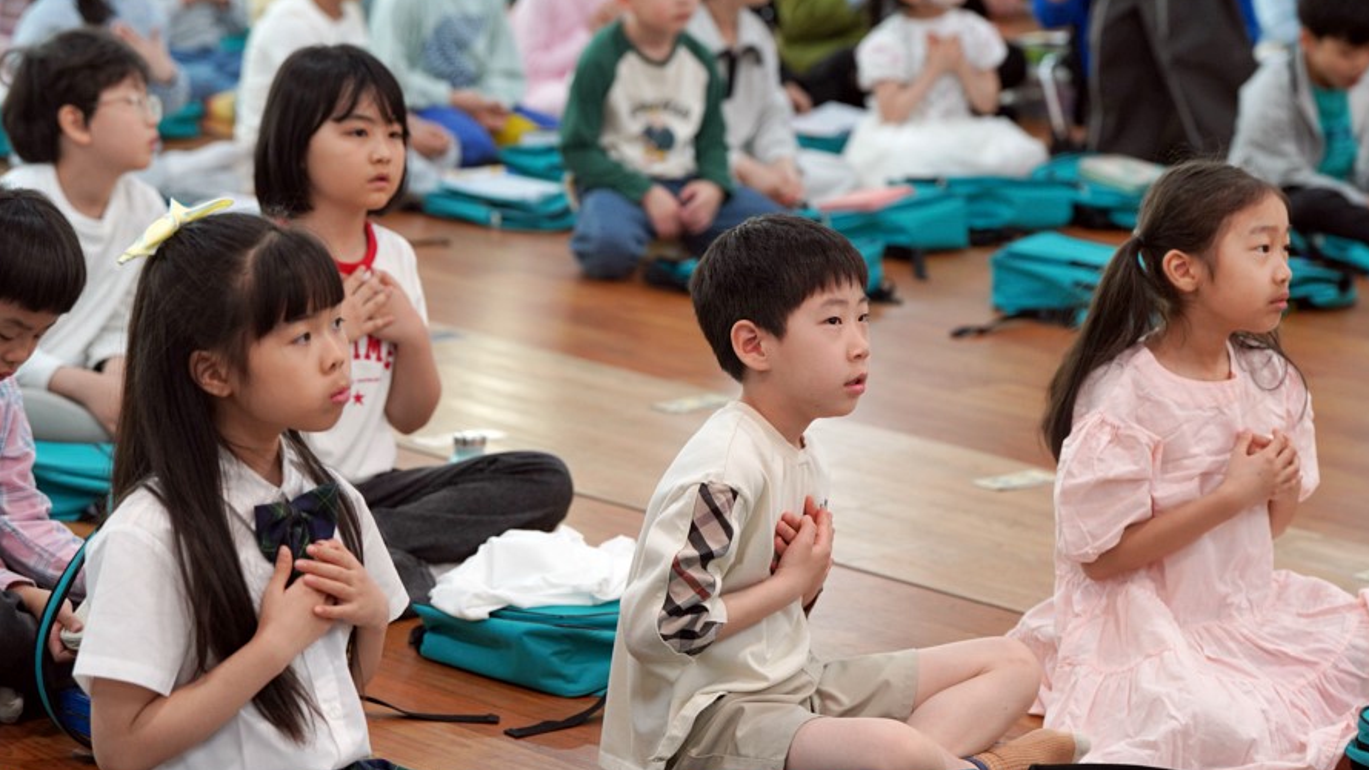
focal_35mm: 108
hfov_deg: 19.8
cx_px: 691
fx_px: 3921
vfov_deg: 11.2
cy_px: 415
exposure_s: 1/160
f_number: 4
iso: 1000
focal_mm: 102
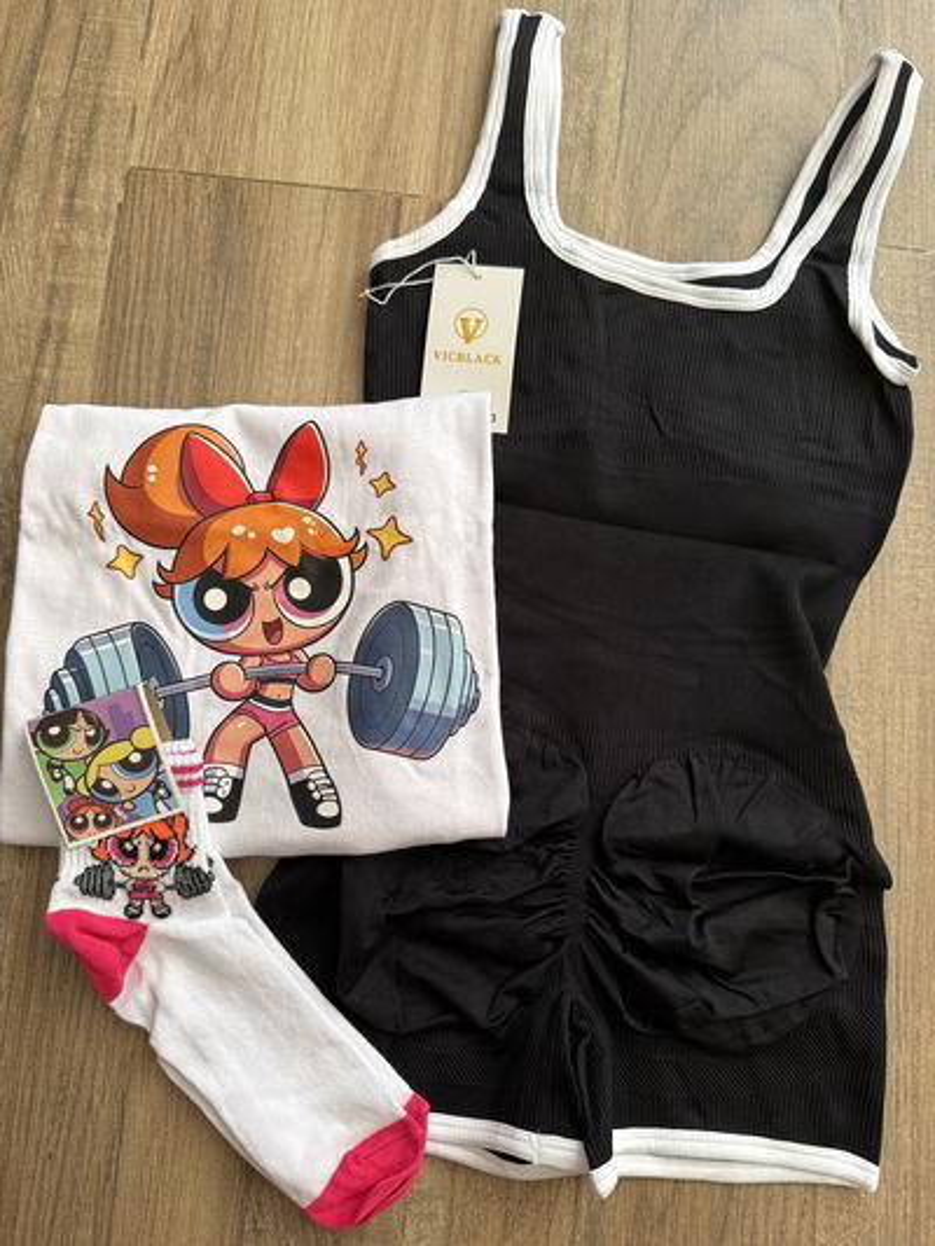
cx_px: 468
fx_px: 864
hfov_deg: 56.8
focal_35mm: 24
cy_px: 623
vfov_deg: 71.6
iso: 160
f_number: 1.78
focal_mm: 6.76
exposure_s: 1/121
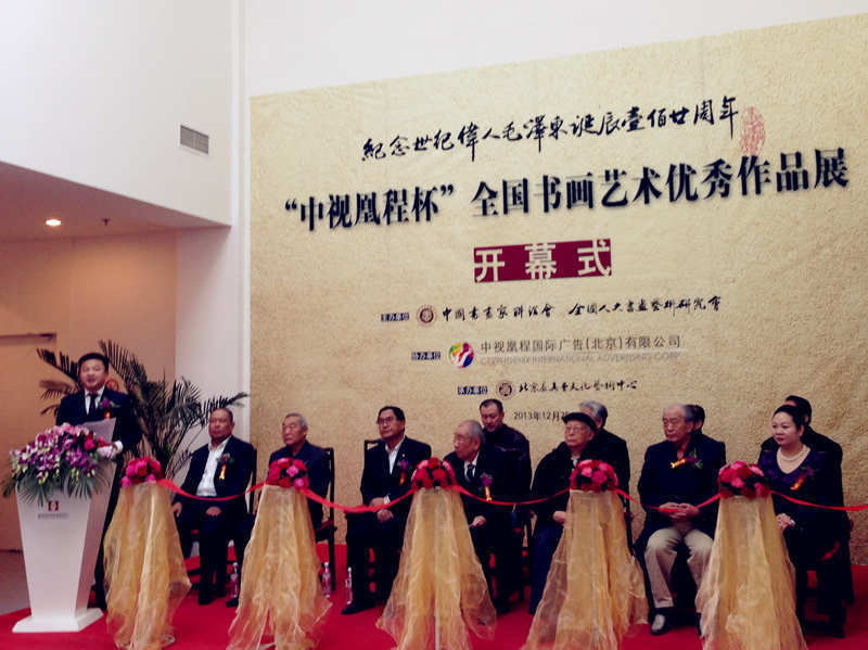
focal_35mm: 33
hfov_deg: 55.4
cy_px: 325
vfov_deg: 42.9
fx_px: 827
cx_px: 434
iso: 64
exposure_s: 1/20
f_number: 2.4
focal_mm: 4.12
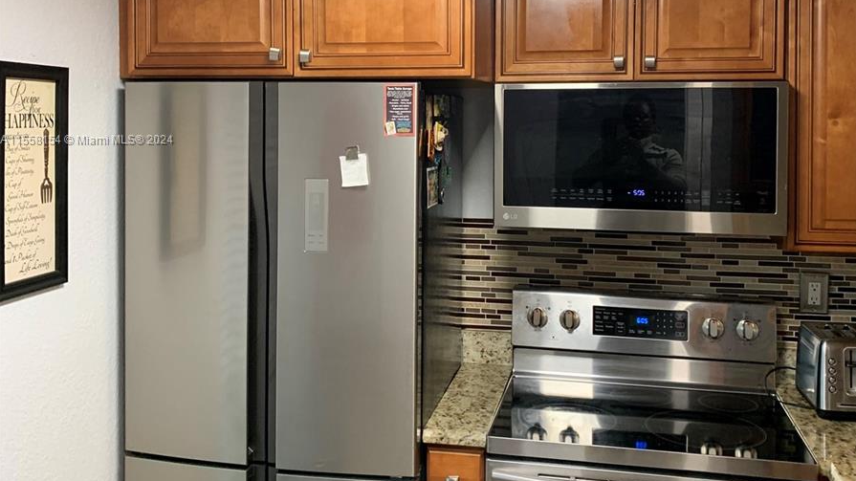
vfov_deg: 30.8
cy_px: 141
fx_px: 862
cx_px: 428
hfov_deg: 52.8
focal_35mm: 38
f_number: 1.8
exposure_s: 1/60
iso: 250
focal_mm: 4.25
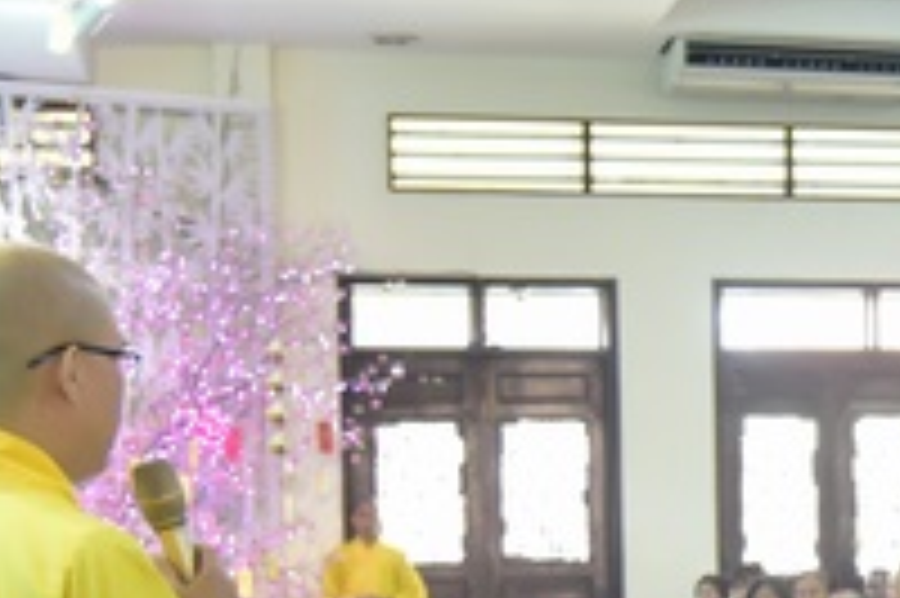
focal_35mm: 114
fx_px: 2848
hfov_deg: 16.6
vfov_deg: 11.8
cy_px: 701
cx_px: 1274
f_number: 4
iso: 2000
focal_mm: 35
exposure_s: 1/50
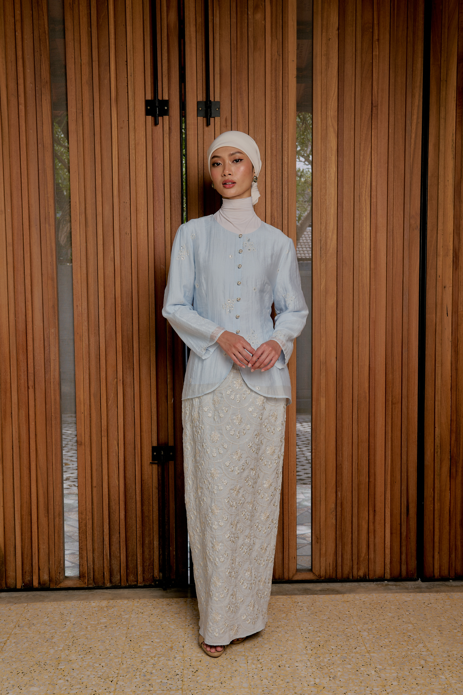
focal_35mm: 38
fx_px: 733
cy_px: 348
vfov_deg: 50.7
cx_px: 232
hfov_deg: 35.1
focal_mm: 38
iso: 200
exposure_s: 1/125
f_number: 8
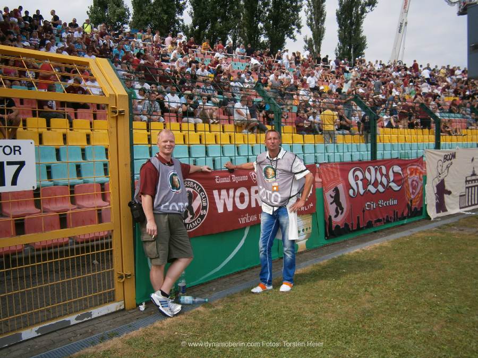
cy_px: 179
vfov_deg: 45.4
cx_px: 239
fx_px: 428
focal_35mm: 31
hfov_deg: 58.4
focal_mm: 5.5
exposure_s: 1/1000
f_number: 2.9
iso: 80
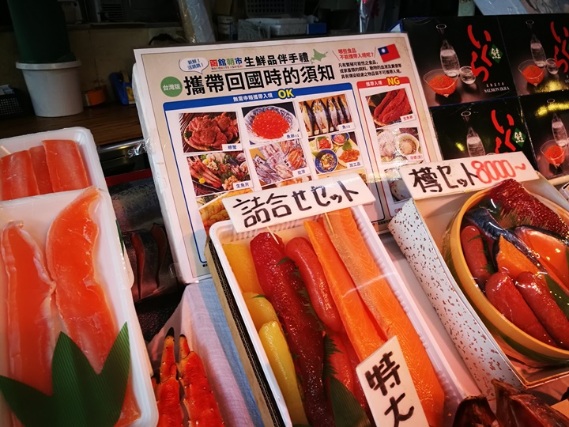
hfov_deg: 65.3
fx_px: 444
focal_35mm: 27
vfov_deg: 51.4
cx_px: 284
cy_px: 214
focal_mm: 4.5
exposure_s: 1/50
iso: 125
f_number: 2.2
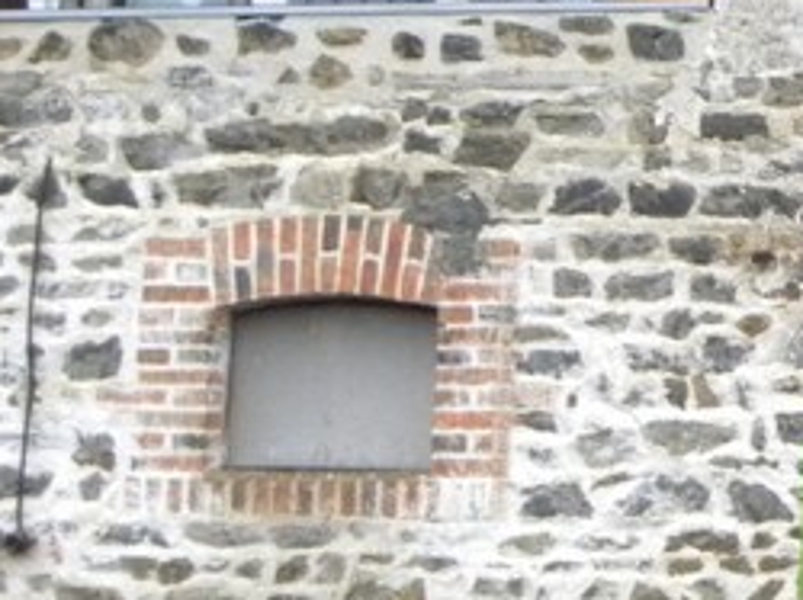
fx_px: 2758
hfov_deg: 14.5
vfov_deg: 12.4
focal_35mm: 119
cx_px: 1458
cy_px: 87
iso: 400
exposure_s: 1/28.6
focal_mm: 5.2
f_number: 2.8
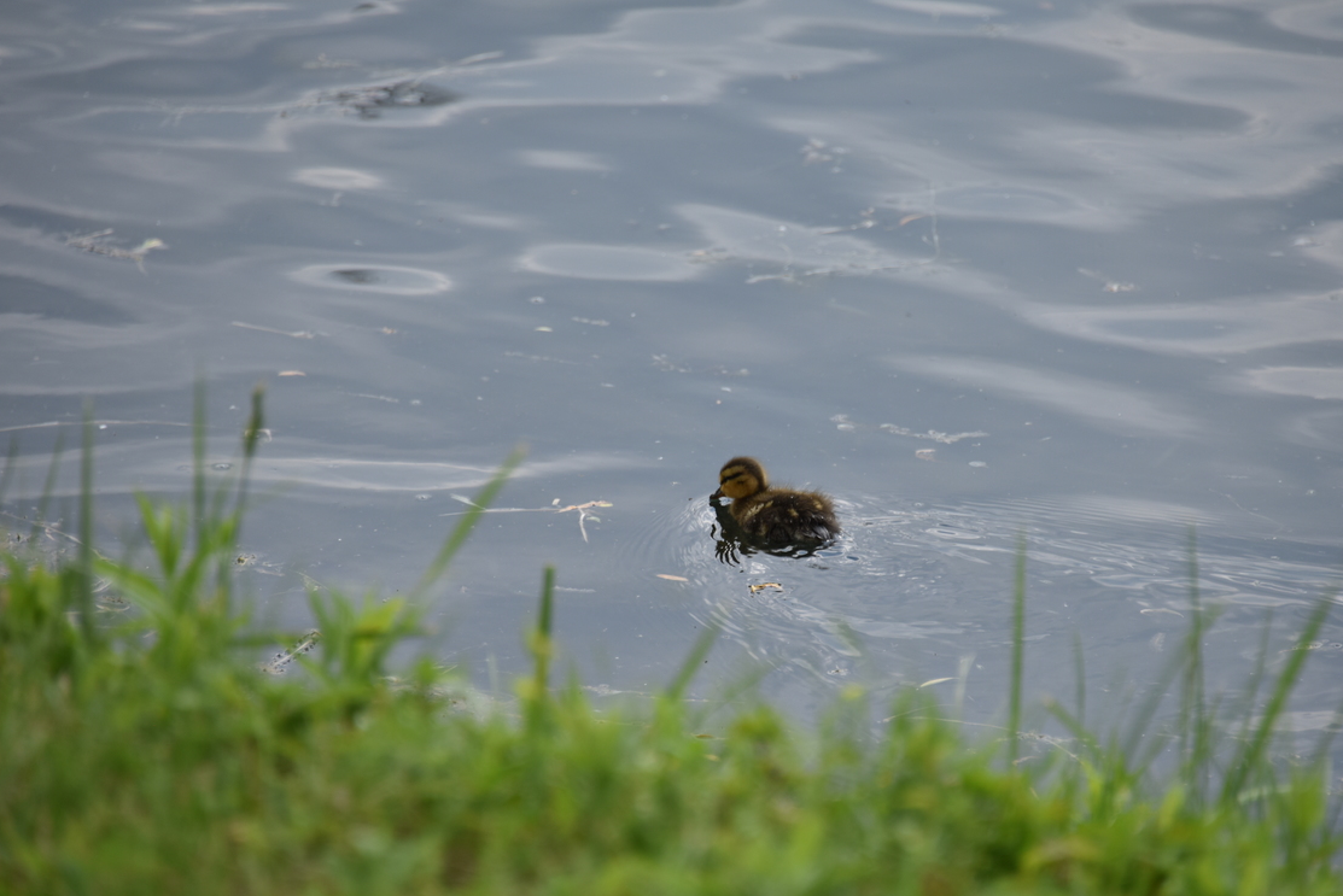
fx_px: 12875
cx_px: 754
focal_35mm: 345
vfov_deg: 4.0
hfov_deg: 6.0
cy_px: 502
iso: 250
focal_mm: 300
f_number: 5.6
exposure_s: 1/640
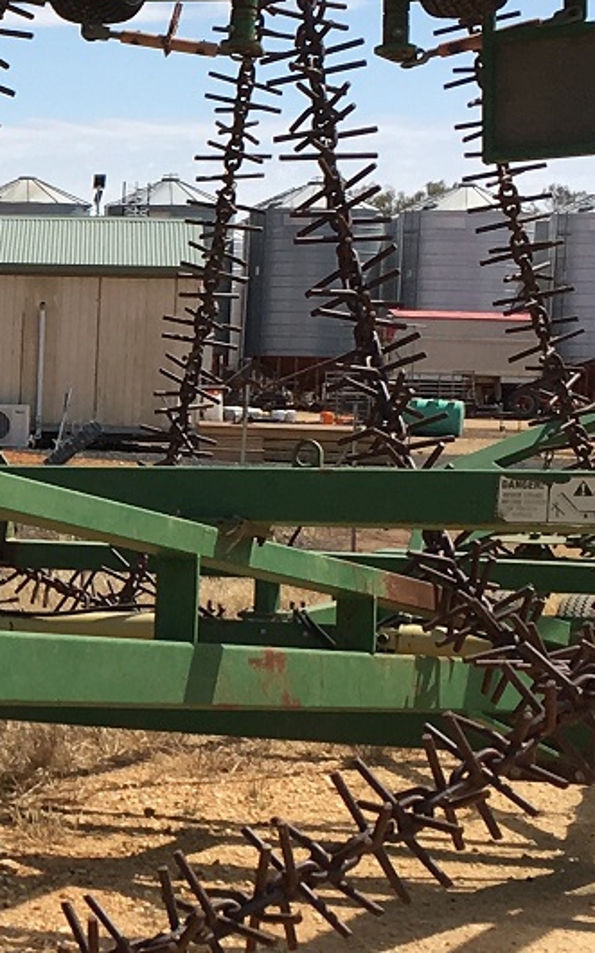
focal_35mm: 117
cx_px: -498
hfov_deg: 10.5
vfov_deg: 17.8
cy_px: 613
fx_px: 3037
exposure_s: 1/1570
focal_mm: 4.15
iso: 25
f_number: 2.2
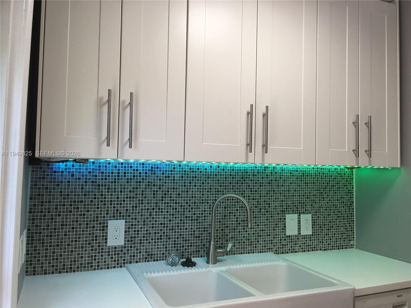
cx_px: 206
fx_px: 344
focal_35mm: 29
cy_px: 154
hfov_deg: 61.7
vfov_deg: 48.2
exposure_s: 1/30
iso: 32
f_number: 2.2
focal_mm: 4.15
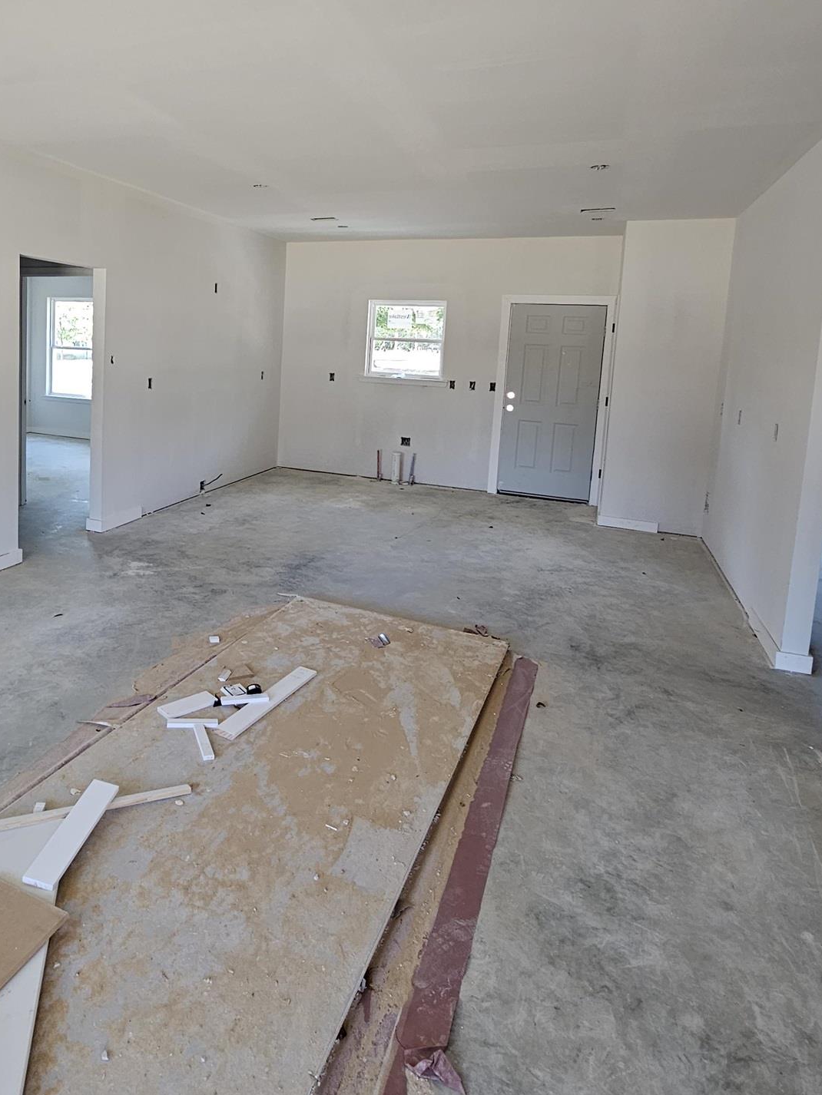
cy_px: 424
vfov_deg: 77.8
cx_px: 254
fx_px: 665
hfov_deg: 61.4
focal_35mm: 21
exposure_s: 1/60
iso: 100
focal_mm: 2.2
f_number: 2.2
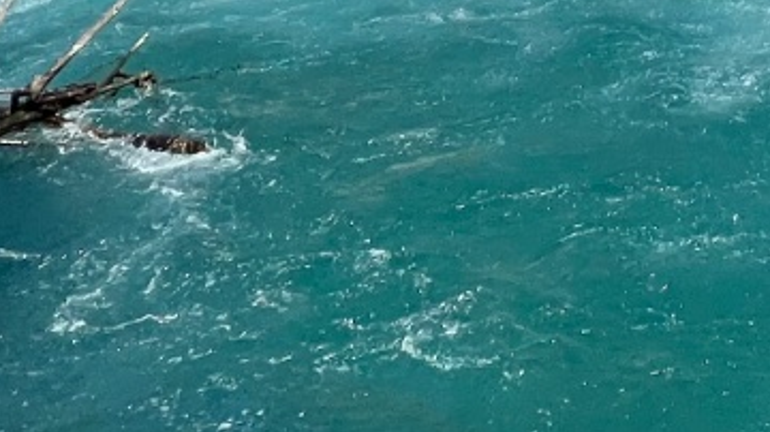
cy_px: -704
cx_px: 1052
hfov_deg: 26.9
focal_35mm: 63
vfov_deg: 12.8
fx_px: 1286
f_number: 1.8
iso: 32
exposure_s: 1/1783
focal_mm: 1.57
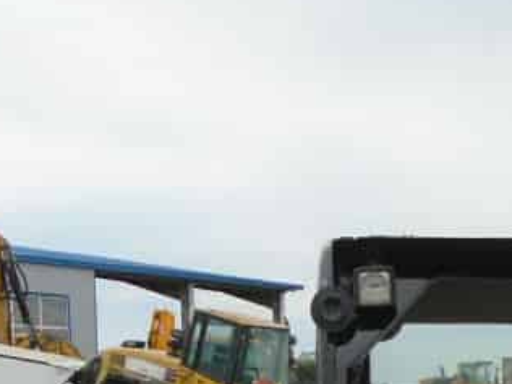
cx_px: 437
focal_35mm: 110
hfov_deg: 17.7
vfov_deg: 12.2
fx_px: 1627
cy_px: 713
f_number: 3.2
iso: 100
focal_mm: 4.6
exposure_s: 1/640
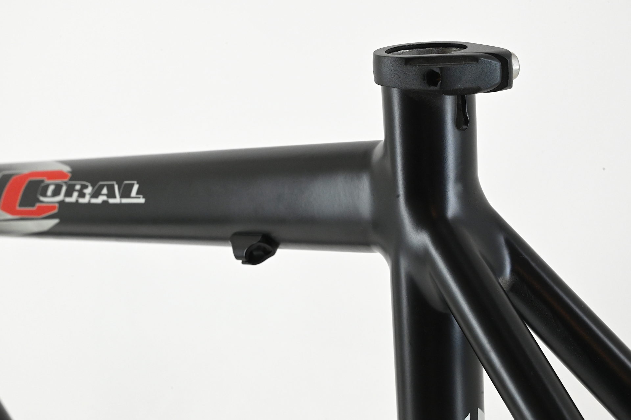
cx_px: 316
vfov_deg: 19.4
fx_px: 1227
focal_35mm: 70
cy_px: 210
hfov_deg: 28.9
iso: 5000
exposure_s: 1/125
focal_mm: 70
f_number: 18
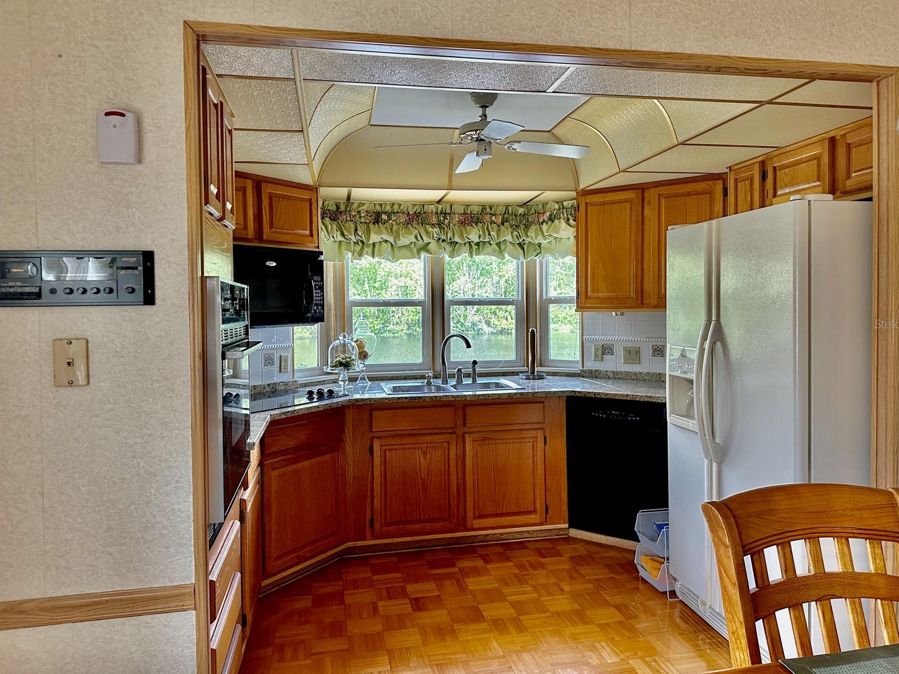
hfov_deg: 69.4
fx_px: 649
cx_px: 462
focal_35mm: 25
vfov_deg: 54.9
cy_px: 324
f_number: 1.78
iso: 200
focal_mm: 6.86
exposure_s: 1/121
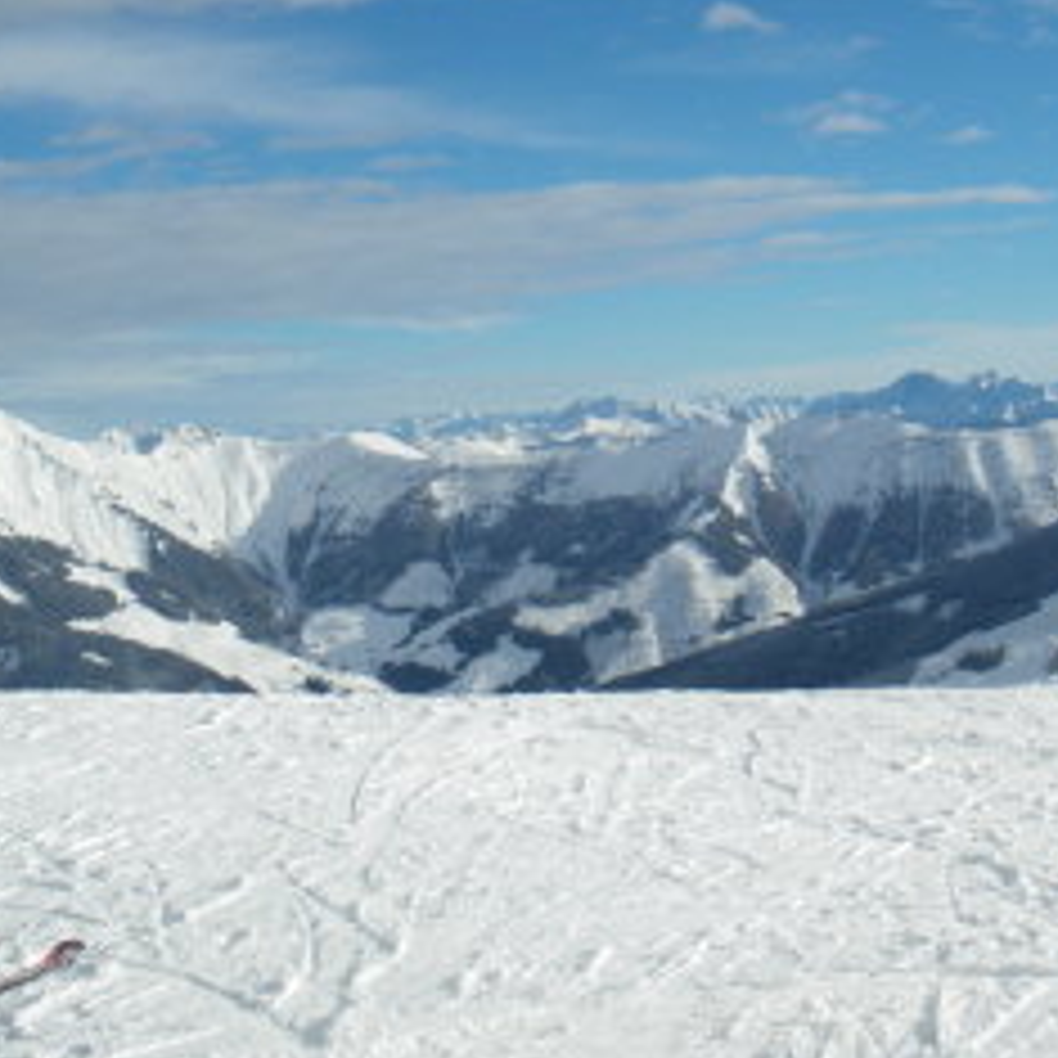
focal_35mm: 65
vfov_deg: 26.4
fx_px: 2248
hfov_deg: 26.2
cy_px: 365
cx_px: 761
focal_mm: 6.3
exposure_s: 1/640
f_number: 5.4
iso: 64
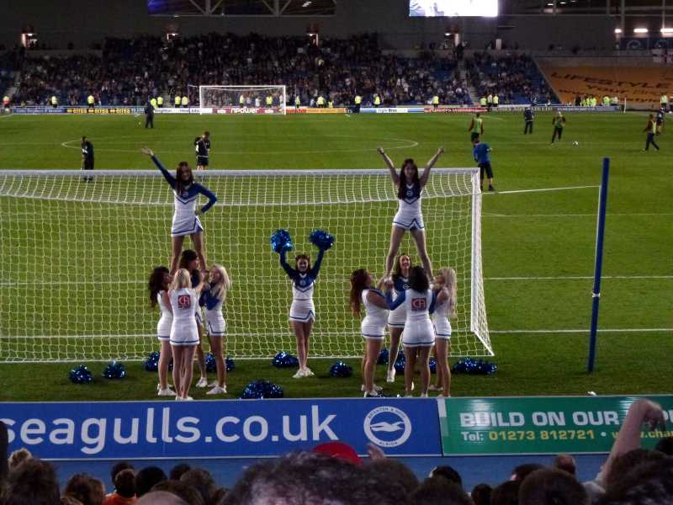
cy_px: 252
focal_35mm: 71
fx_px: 1380
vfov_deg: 20.7
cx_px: 336
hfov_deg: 27.4
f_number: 4.7
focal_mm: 12.7
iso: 500
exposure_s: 1/60
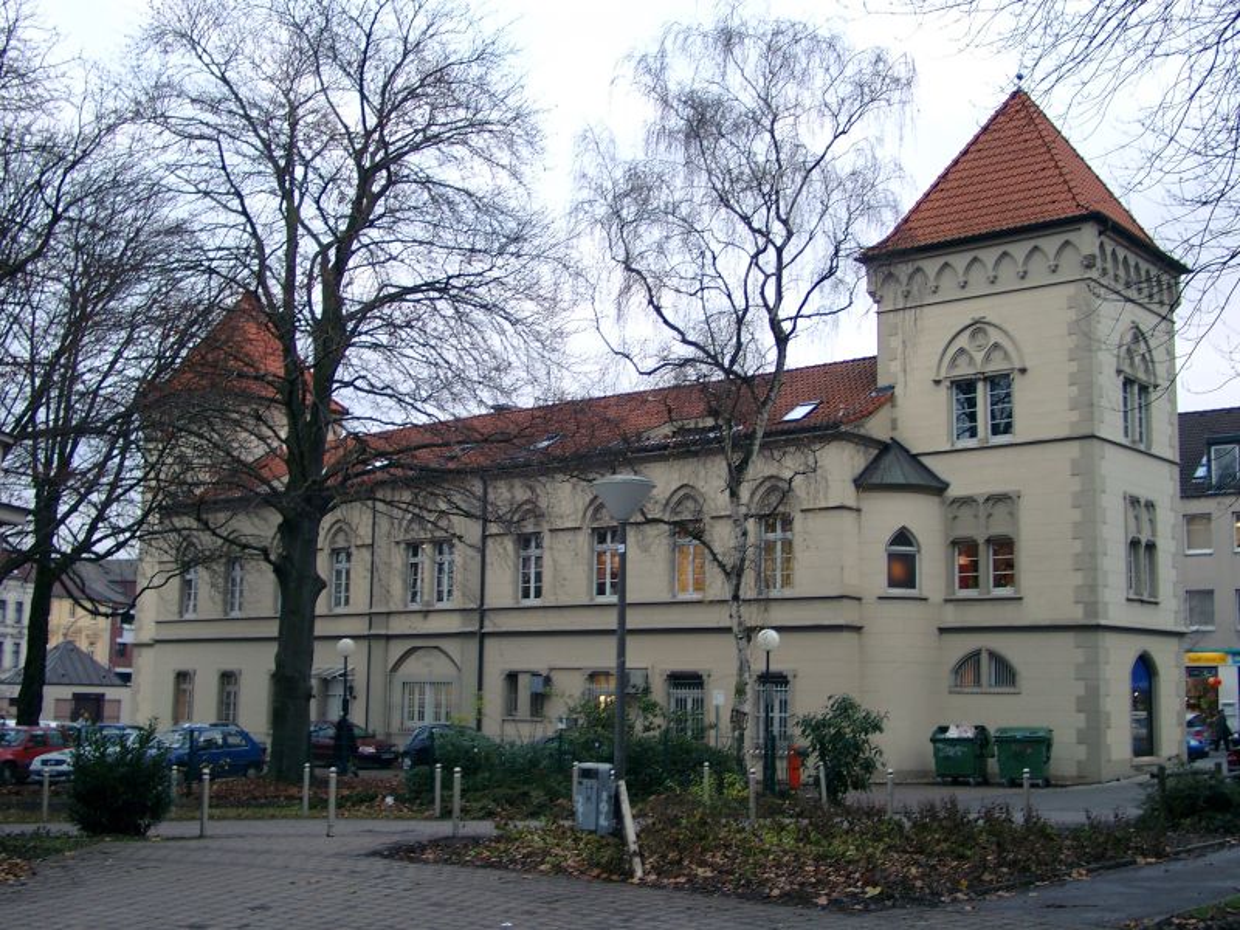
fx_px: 1505
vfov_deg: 34.3
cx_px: 620
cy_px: 465
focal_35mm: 42
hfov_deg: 44.8
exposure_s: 1/56.6
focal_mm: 8.82
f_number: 2
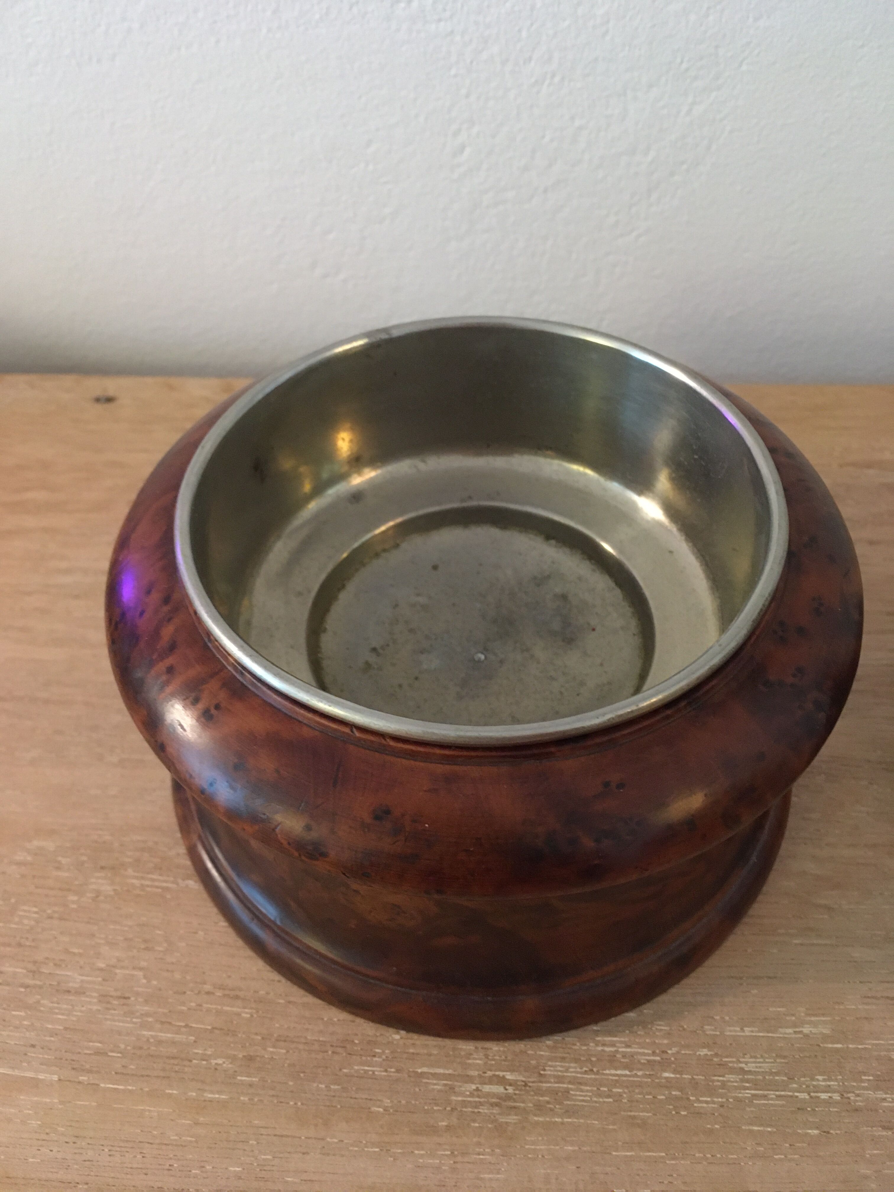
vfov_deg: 61.7
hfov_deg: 48.2
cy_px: 596
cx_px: 447
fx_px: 999
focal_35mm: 29
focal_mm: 4.15
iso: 400
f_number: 2.2
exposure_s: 1/17
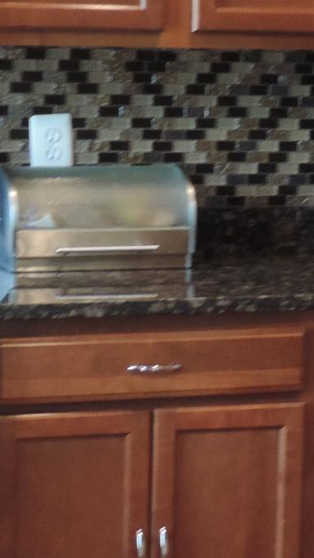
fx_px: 2013
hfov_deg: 8.9
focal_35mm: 136
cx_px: 197
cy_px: 154
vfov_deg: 15.7
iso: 450
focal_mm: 7.1
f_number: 3.3
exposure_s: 1/13
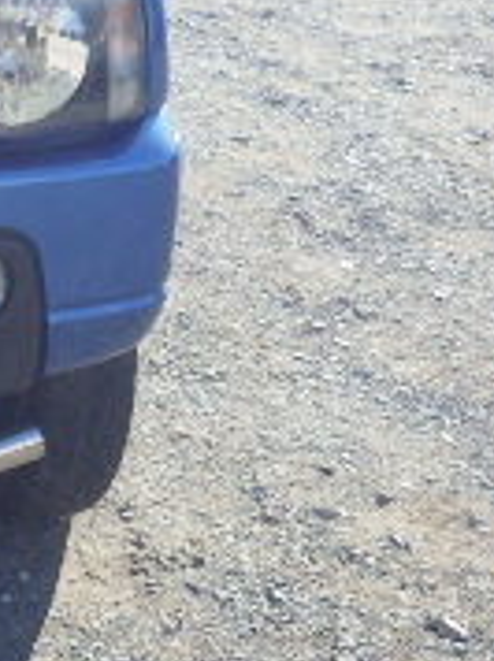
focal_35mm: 90
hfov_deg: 14.4
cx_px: -401
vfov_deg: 20.8
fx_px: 1717
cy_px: -48
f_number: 2.8
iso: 250
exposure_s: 1/1250
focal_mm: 4.5
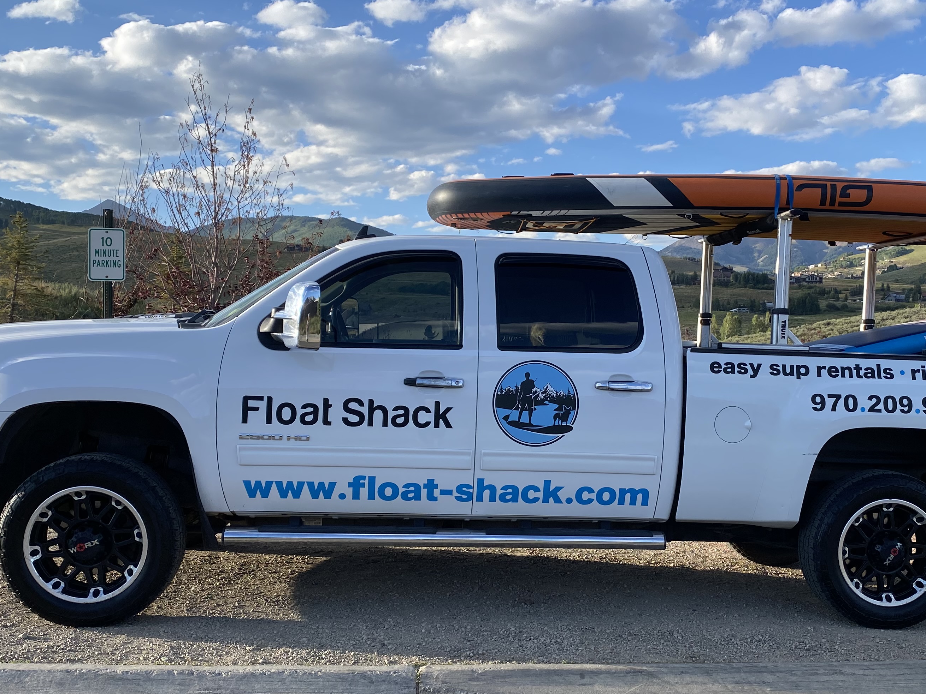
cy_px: 376
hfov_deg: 46.5
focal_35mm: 40
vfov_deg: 35.9
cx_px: 562
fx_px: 1070
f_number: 1.8
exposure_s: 1/1232
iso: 32
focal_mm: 4.25
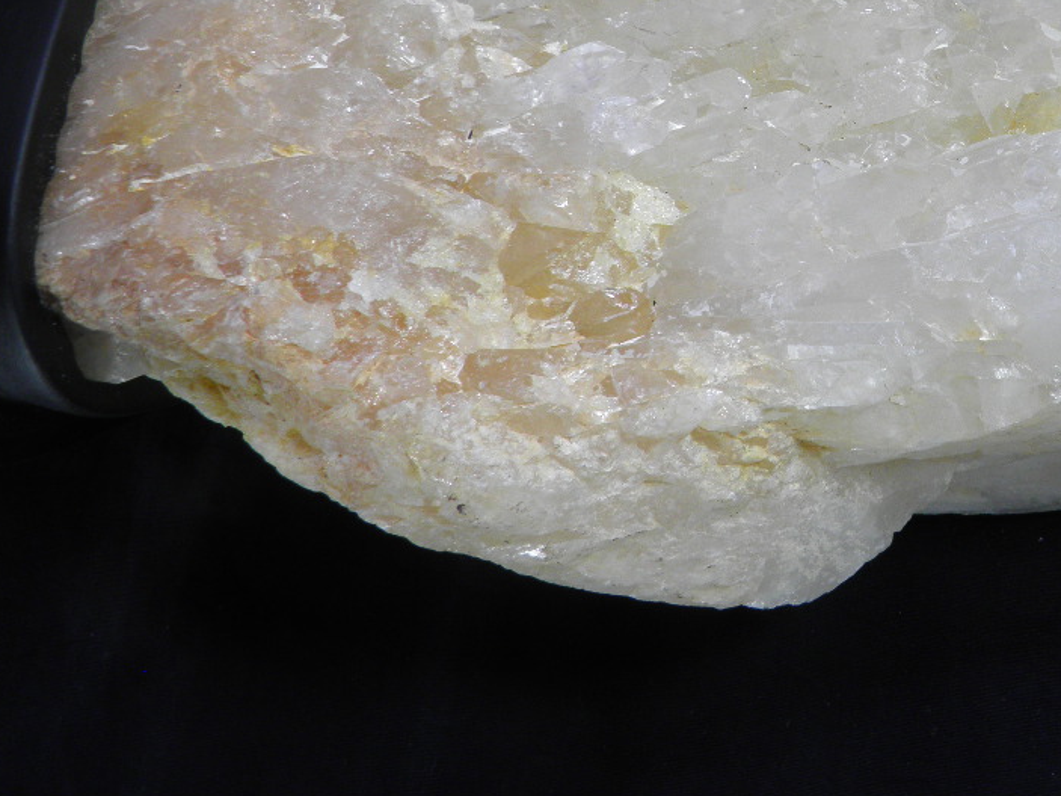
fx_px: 1563
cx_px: 919
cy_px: 128
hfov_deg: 35.6
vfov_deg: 27.8
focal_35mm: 51
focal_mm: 4.9
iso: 50
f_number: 5.7
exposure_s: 1/80
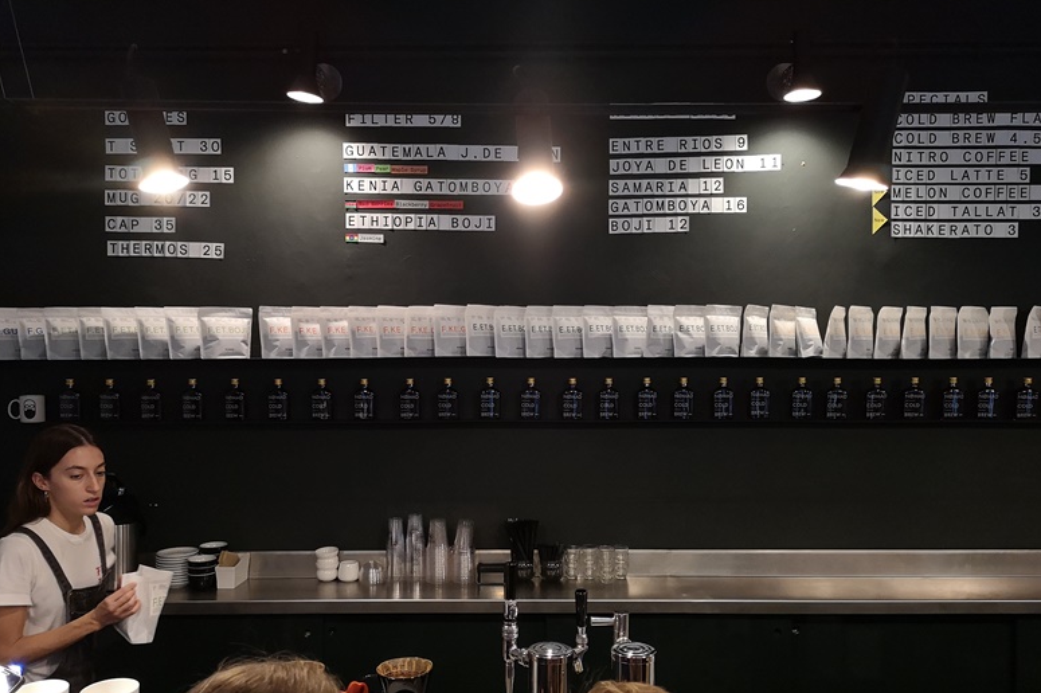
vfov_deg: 44.8
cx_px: 509
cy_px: 394
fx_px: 838
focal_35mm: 29
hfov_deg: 63.7
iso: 640
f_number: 1.8
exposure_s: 1/50
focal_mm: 3.95
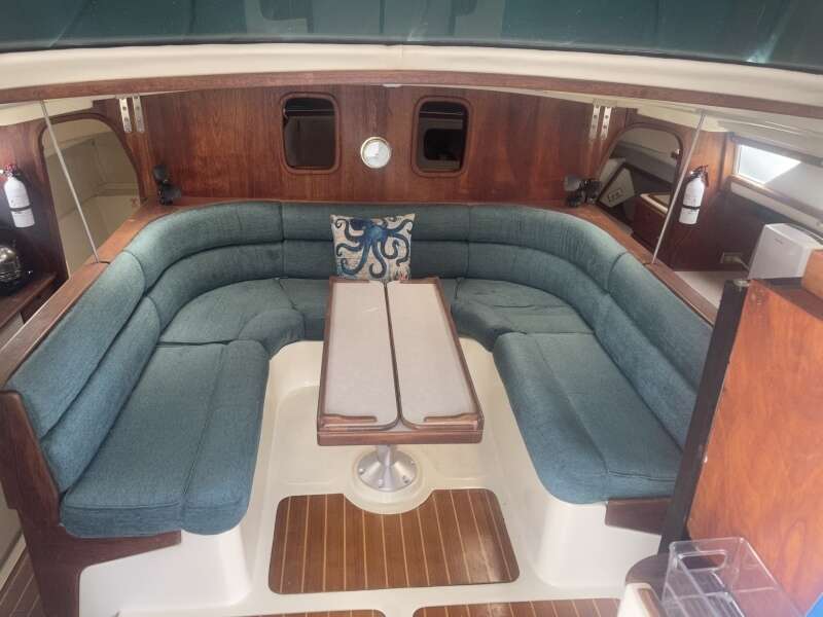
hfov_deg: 67.3
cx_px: 412
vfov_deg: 53.1
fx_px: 618
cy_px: 308
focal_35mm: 26
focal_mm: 5.1
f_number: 1.6
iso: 125
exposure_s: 1/60
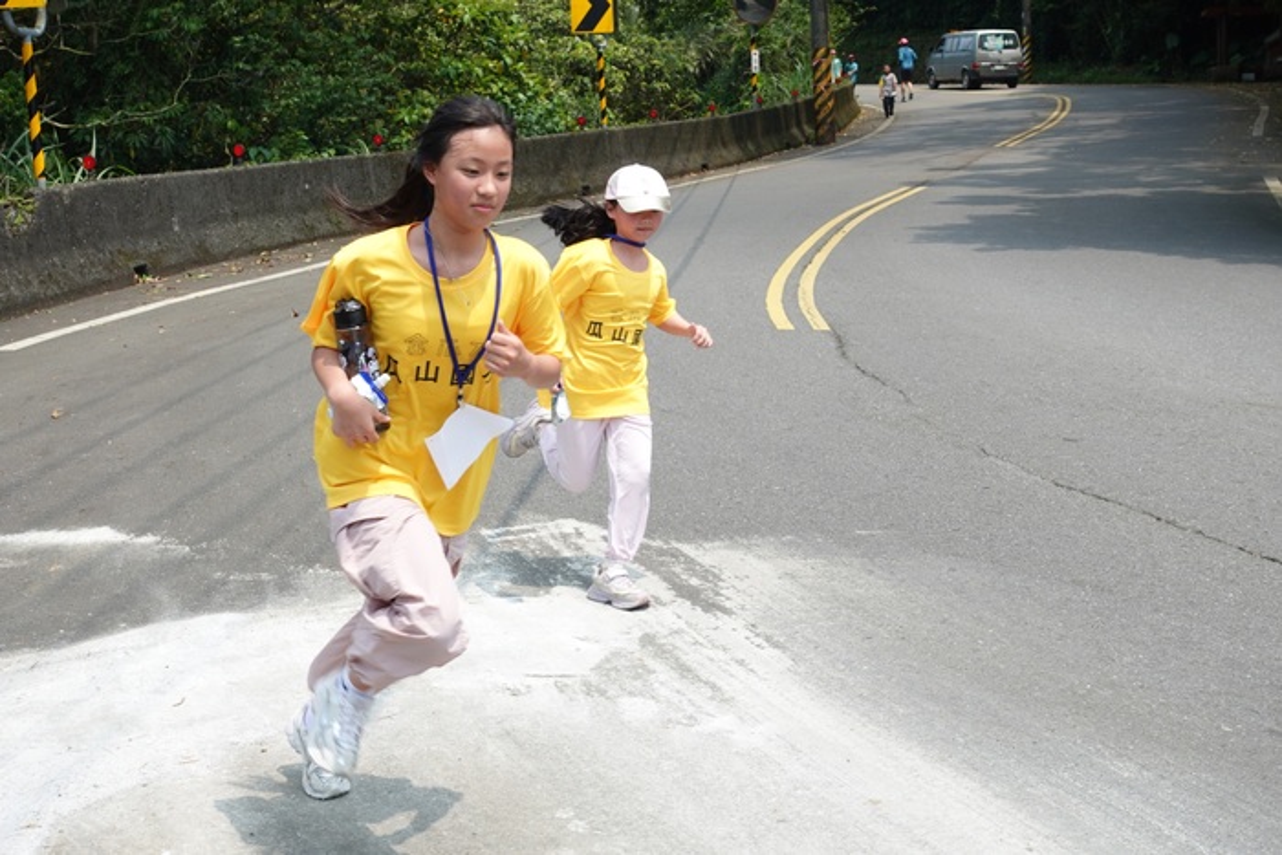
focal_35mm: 56
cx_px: 641
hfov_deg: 35.6
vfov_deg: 24.2
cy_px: 428
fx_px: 1995
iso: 125
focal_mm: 20.9
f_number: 5
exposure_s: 1/400
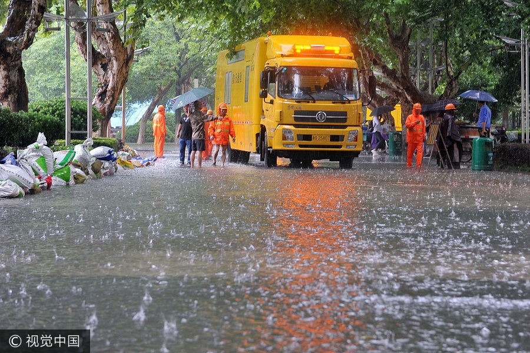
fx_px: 1030
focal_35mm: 70
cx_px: 265
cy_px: 176
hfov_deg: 28.8
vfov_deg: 19.5
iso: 640
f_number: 5.6
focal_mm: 70
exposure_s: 1/60
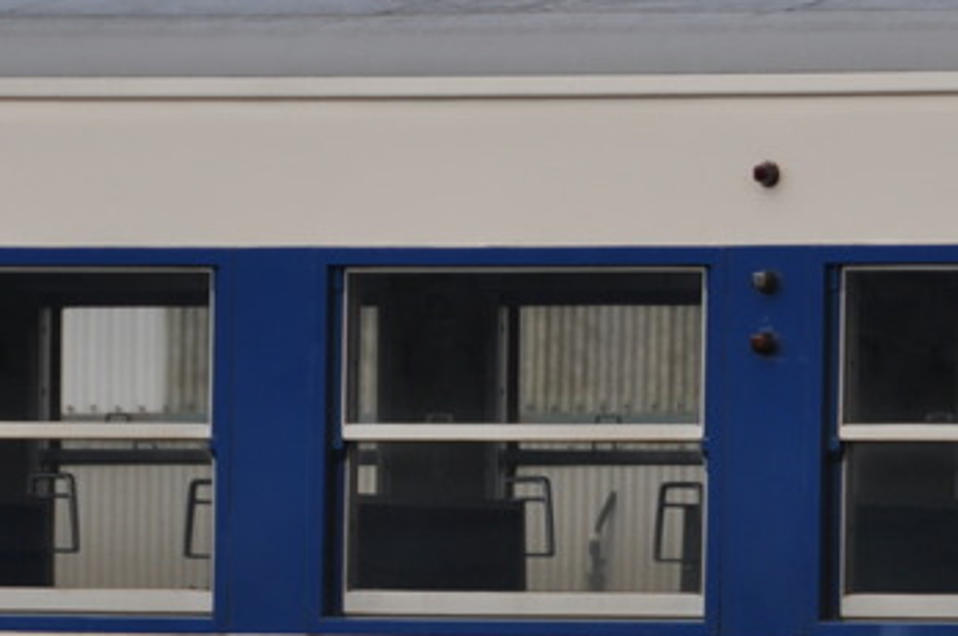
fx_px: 23465
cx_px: 721
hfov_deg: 2.3
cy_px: 790
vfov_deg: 1.6
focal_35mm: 883
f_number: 5.6
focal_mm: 200
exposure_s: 1/640
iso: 200
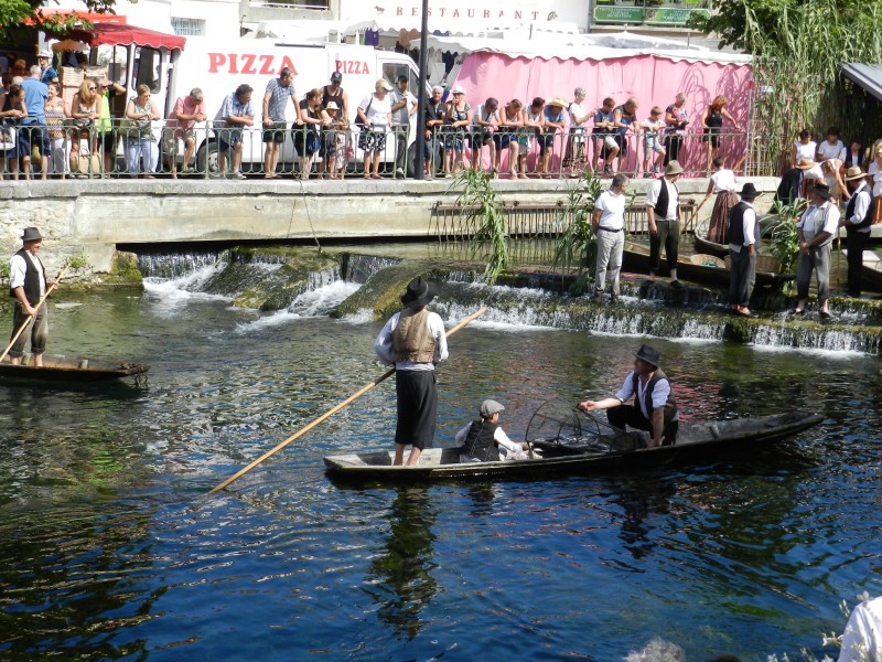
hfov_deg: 32.2
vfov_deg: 24.4
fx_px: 1529
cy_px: 331
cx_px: 441
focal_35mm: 60
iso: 160
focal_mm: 10.7
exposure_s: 1/500
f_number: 4.6
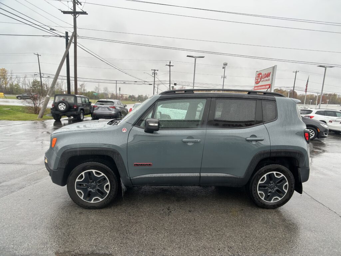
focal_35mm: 26
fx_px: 256
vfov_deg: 53.1
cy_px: 128
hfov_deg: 67.3
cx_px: 170
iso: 40
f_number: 1.5
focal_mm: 5.7
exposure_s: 1/165
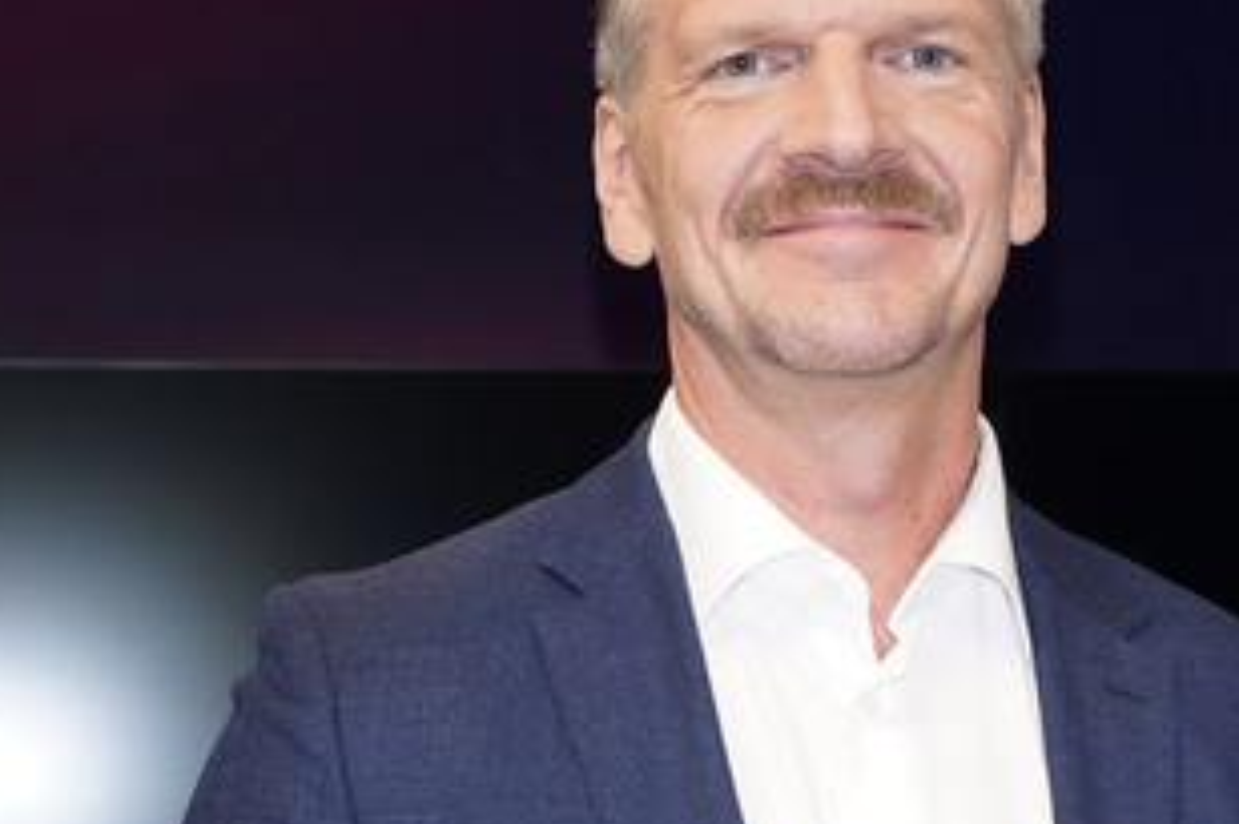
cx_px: 815
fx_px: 2064
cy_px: 265
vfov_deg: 22.5
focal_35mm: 60
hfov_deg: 33.2
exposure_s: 1/160
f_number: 5.6
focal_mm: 41
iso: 2000
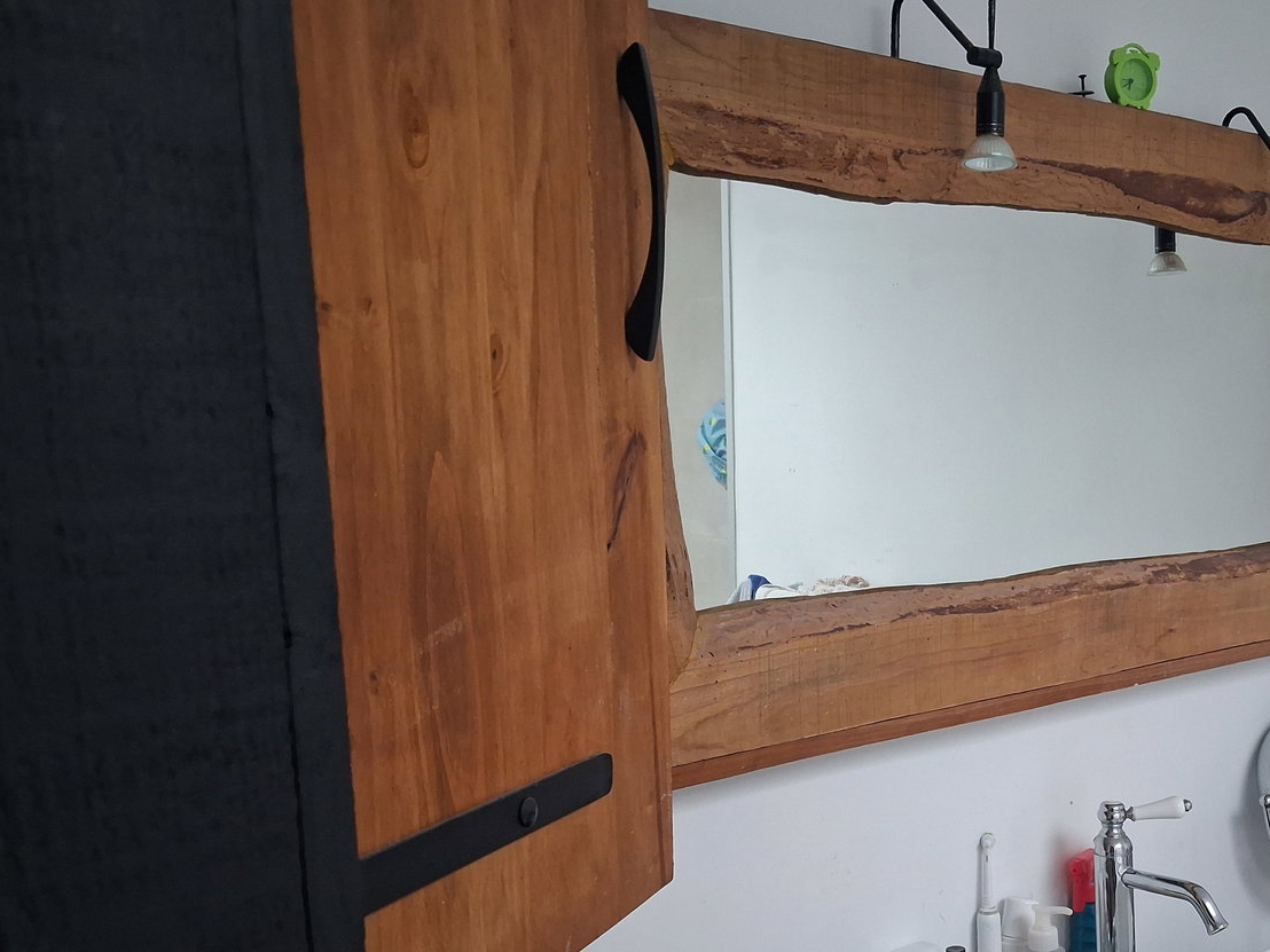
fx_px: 1431
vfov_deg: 36.4
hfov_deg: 46.8
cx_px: 883
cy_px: 650
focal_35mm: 39
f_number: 1.8
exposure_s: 1/25
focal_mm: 4
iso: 500
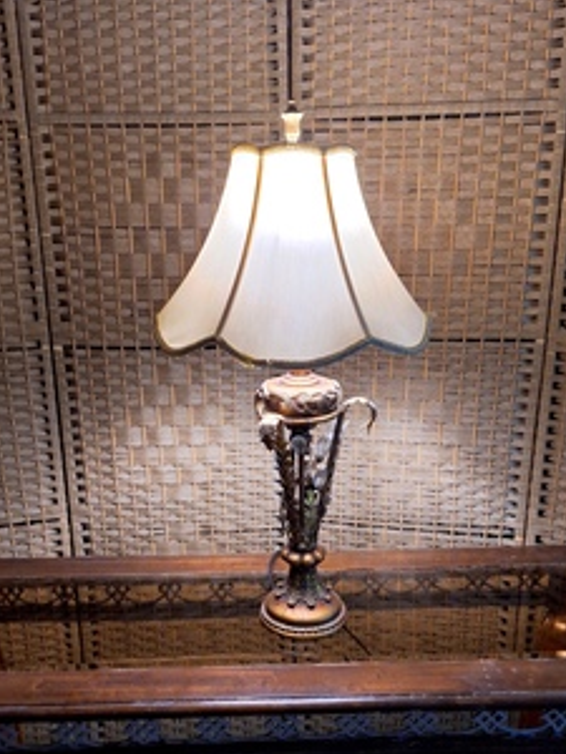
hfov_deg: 40.7
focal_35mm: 35
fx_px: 763
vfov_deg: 52.0
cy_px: 476
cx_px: 260
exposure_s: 1/20
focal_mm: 5.54
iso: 640
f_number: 1.8
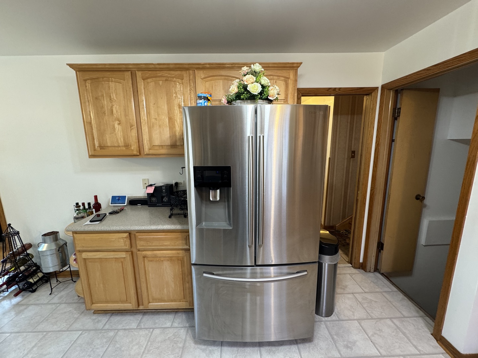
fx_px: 193
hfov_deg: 102.1
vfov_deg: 85.7
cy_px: 179
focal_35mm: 14
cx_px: 239
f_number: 2.2
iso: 200
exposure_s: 1/60
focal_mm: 2.22
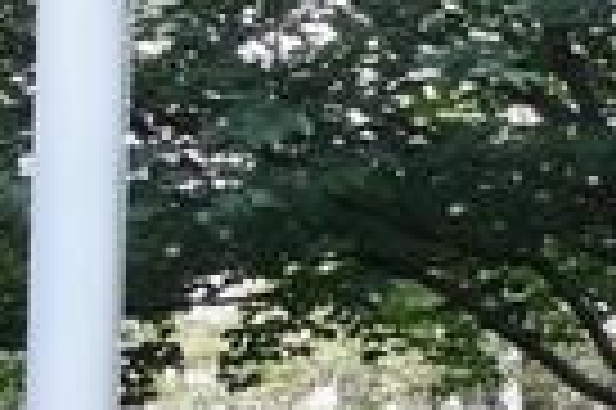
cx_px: 2122
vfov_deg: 9.6
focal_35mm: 143
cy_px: 257
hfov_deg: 9.3
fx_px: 2444
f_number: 14
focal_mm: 12
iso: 800
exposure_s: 1/250
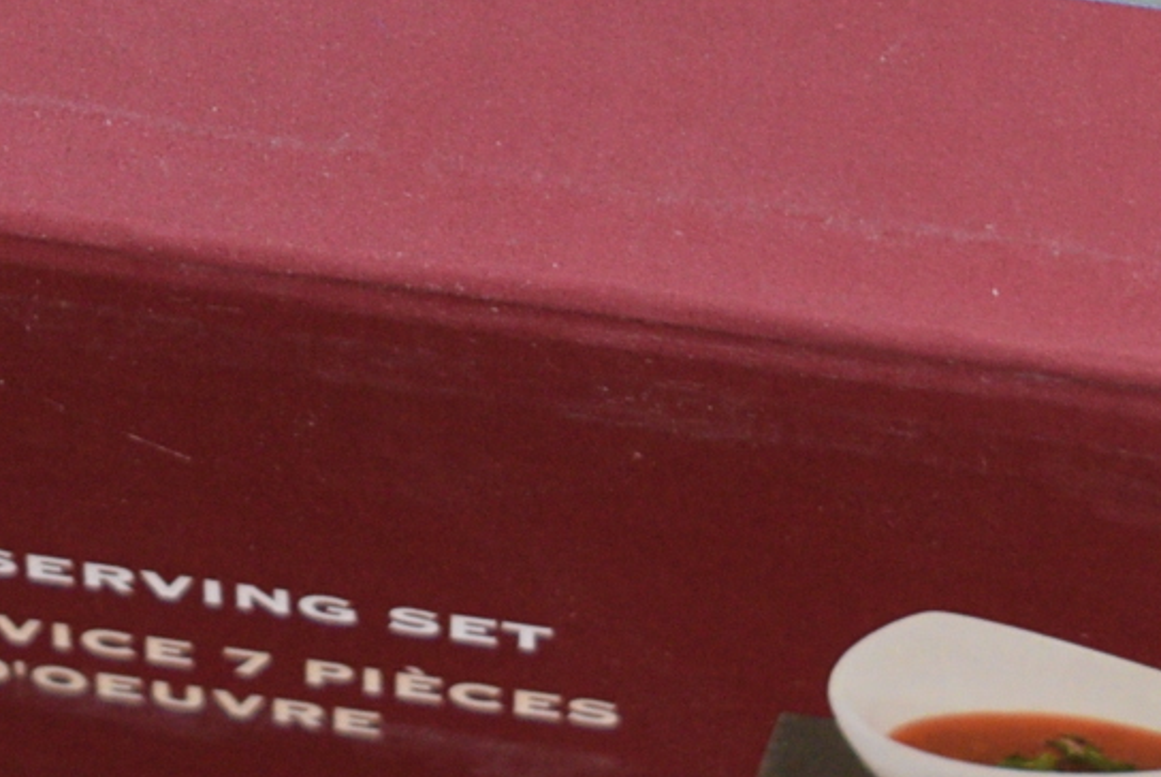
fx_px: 7458
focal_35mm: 231
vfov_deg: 5.9
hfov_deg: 8.9
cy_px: -226
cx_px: 258
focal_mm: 28
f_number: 4.5
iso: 400
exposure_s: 1/80
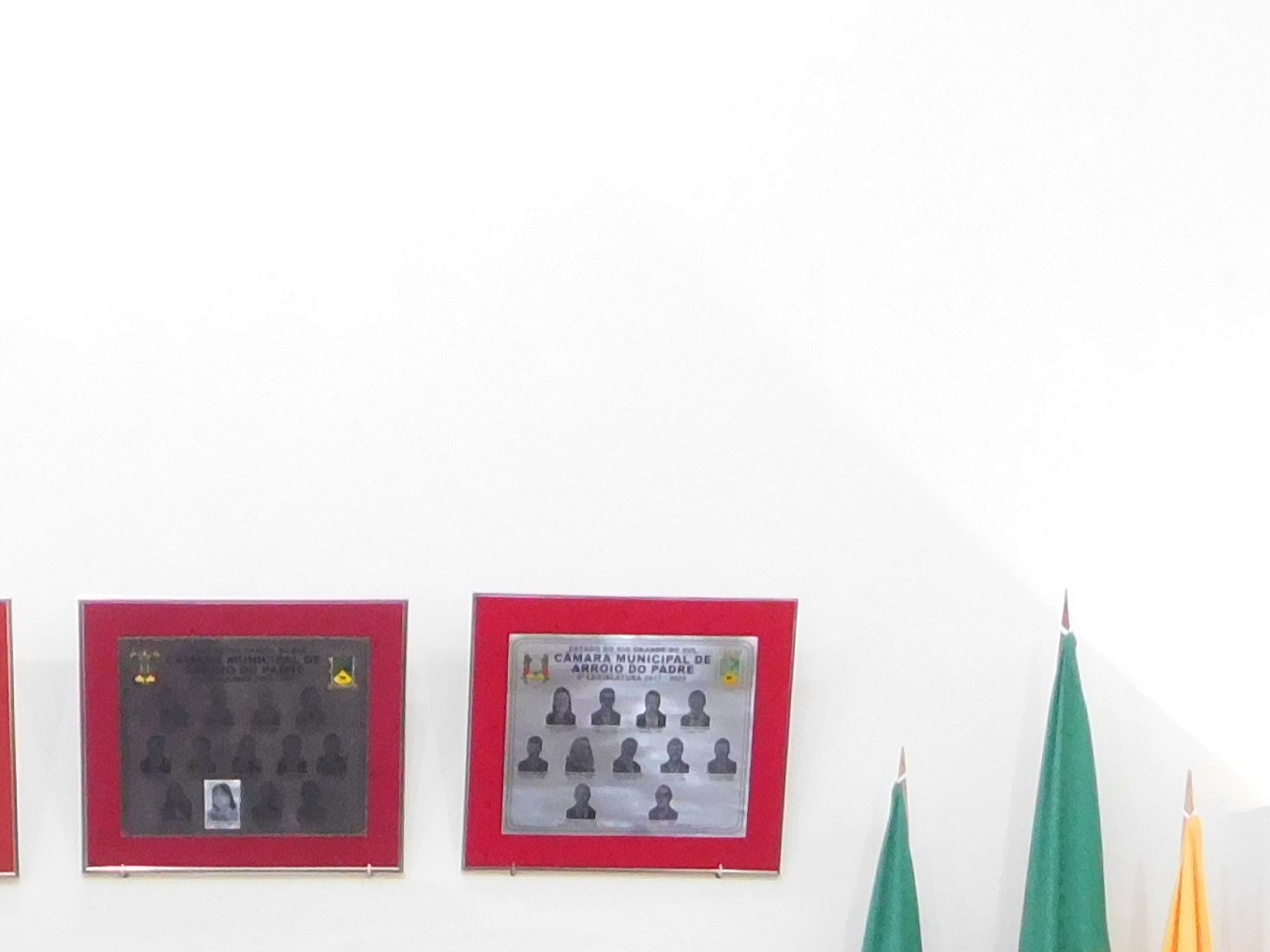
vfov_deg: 13.3
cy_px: 1603
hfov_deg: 19.1
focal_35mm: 102
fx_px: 3742
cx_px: 326
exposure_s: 1/8
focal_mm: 5.3
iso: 400
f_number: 3.2
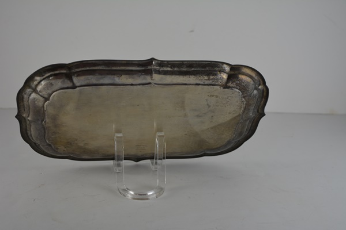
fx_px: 663
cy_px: 115
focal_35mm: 69
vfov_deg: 19.7
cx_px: 173
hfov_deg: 29.2
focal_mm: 46
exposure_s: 1/125
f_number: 5.6
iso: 200
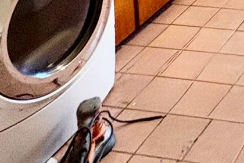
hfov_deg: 21.9
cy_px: -209
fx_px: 481
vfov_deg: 14.2
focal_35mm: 71
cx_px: 397
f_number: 2.2
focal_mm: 2.22
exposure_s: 1/60
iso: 320
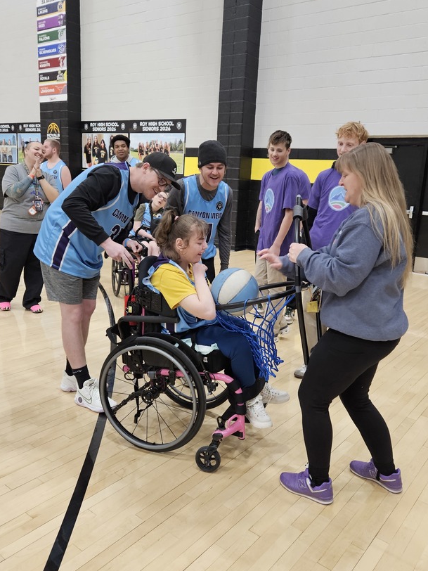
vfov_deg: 61.7
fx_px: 478
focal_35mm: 29
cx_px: 221
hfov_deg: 48.2
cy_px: 282
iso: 200
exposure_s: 1/120
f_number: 1.8
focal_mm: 5.4
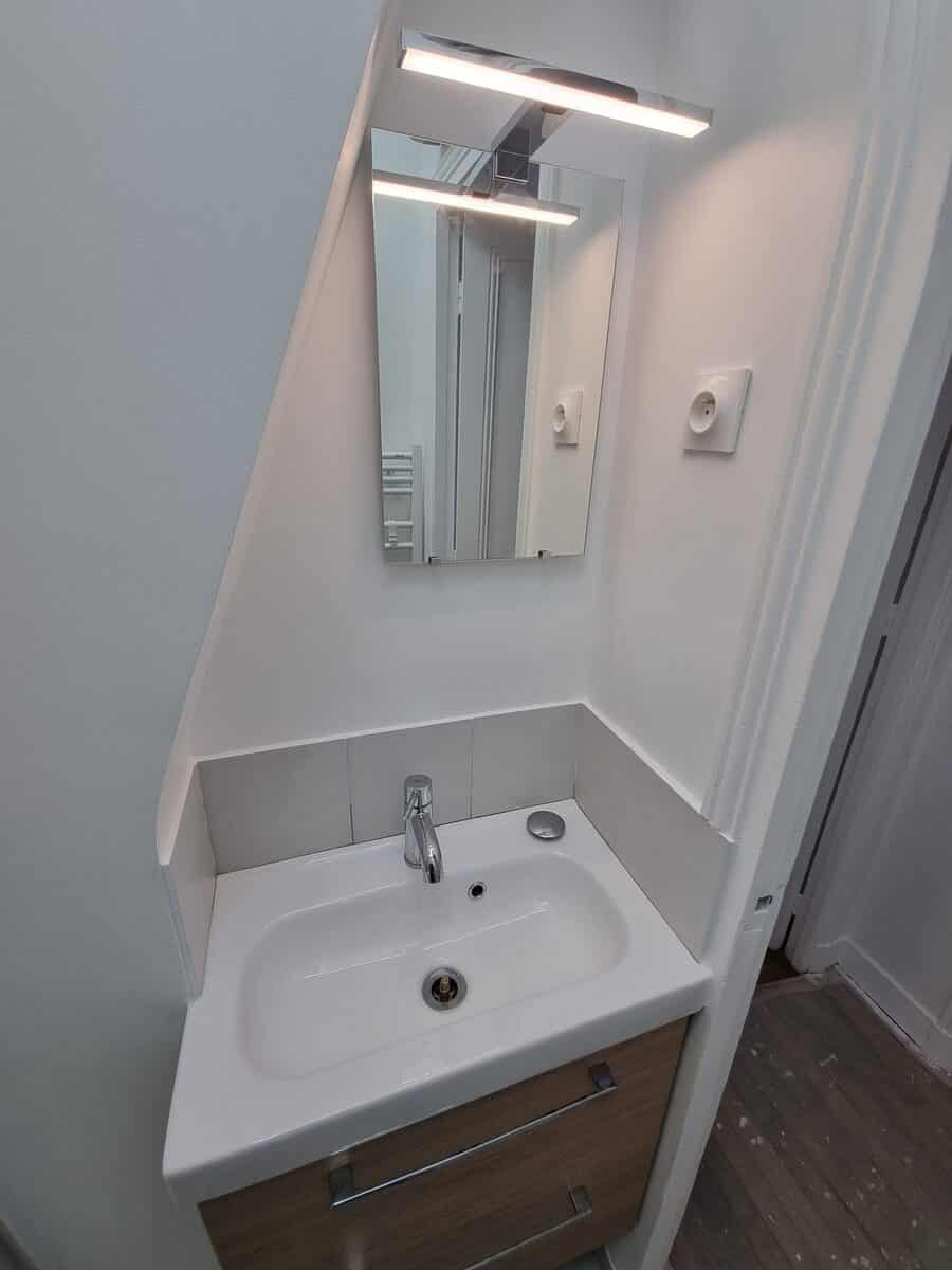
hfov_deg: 89.9
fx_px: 477
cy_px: 635
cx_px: 476
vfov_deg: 106.2
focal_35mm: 13
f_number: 2.2
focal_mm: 2.2
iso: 50
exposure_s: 1/127
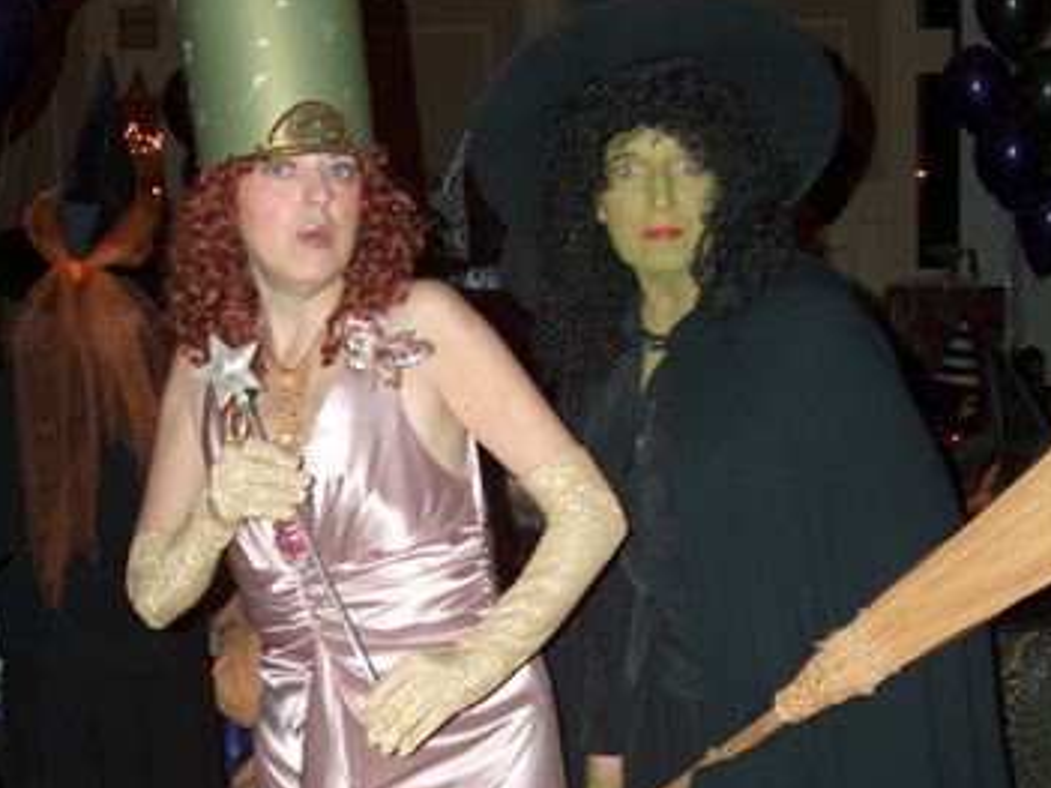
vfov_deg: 26.1
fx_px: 1669
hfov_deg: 34.9
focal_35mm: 55
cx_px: 569
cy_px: 623
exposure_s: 1/60
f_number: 2.8
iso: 100
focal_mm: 7.6
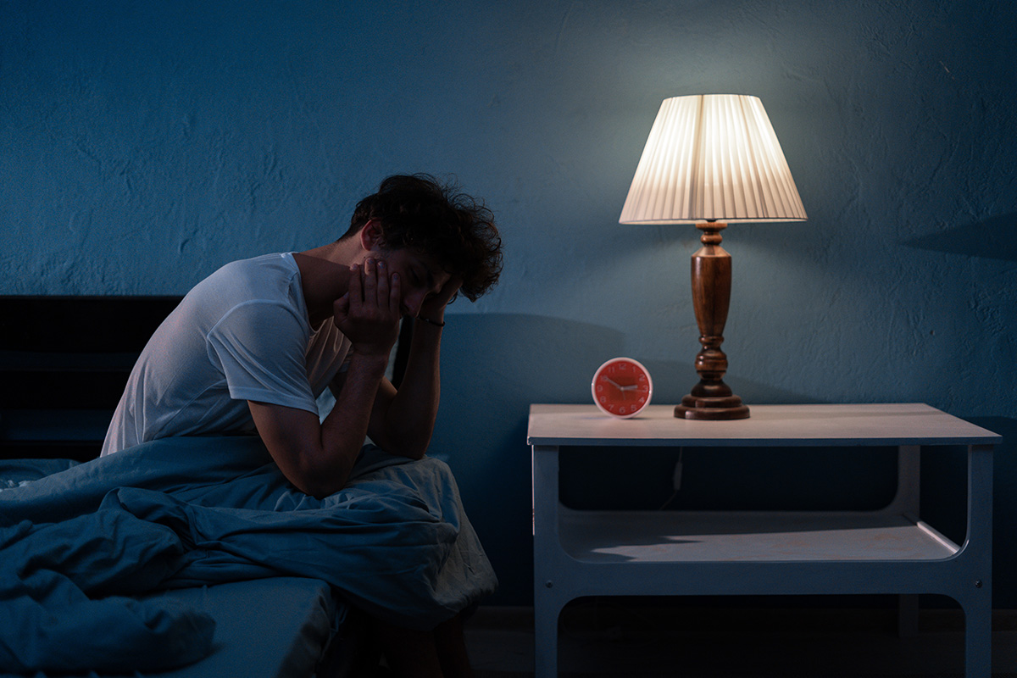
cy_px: 339
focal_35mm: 50
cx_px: 508
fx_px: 1412
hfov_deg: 39.6
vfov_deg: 27.0
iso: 800
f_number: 1.8
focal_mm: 50
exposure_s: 1/100
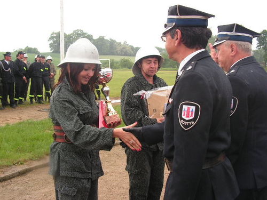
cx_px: 134
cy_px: 100
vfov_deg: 31.5
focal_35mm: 46
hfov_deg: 41.2
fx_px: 355
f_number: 3.2
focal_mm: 7.8
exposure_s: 1/100
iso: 64
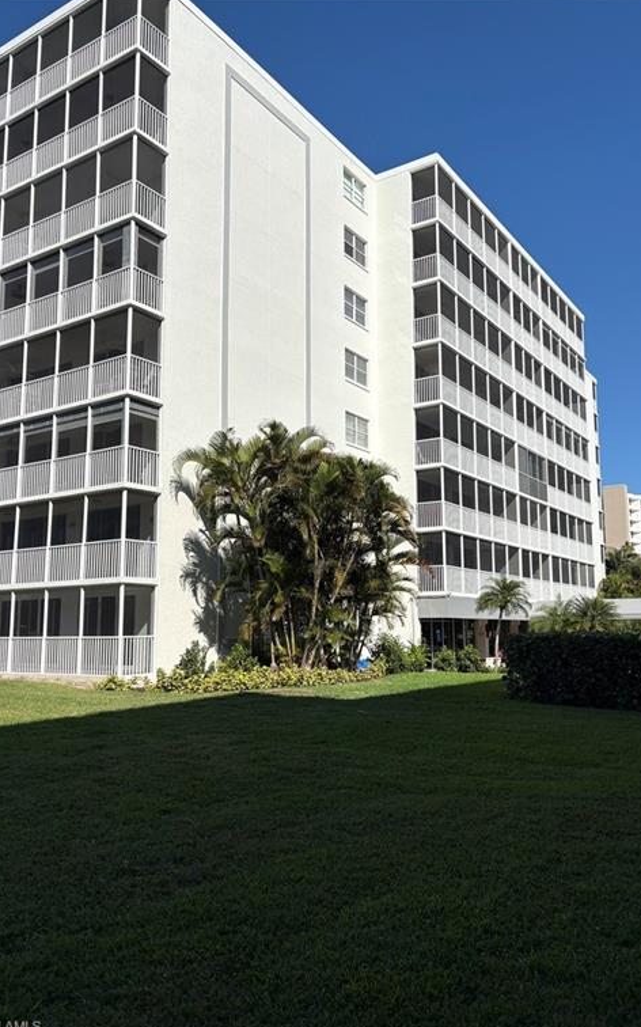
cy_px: 515
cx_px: 357
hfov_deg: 44.4
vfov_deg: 66.5
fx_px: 783
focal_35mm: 28
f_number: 1.6
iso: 50
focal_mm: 5.96
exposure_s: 1/7813
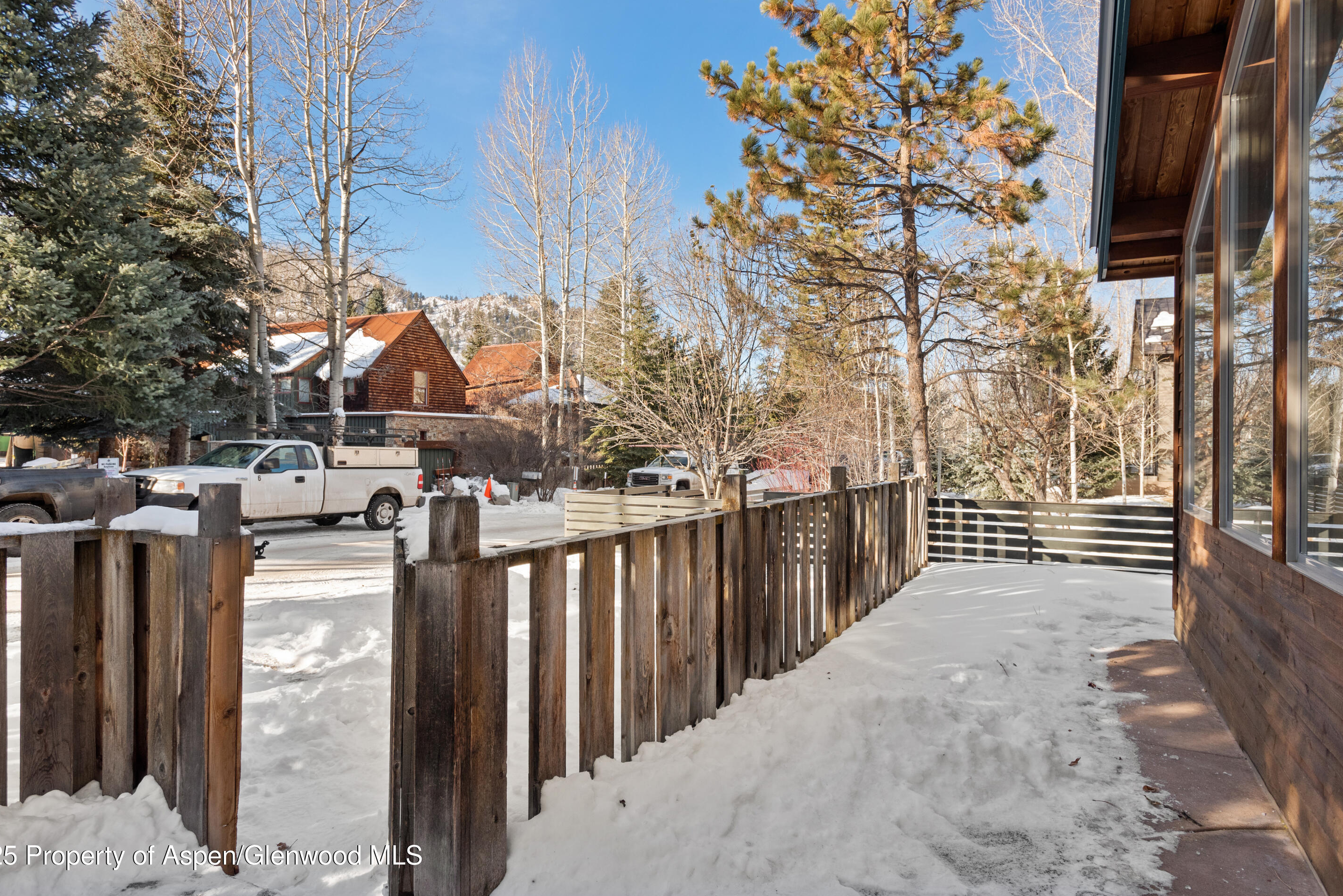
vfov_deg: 59.5
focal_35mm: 21
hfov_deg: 81.1
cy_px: 428
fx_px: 784
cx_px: 642
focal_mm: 20
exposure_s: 1/400
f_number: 7.1
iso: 640
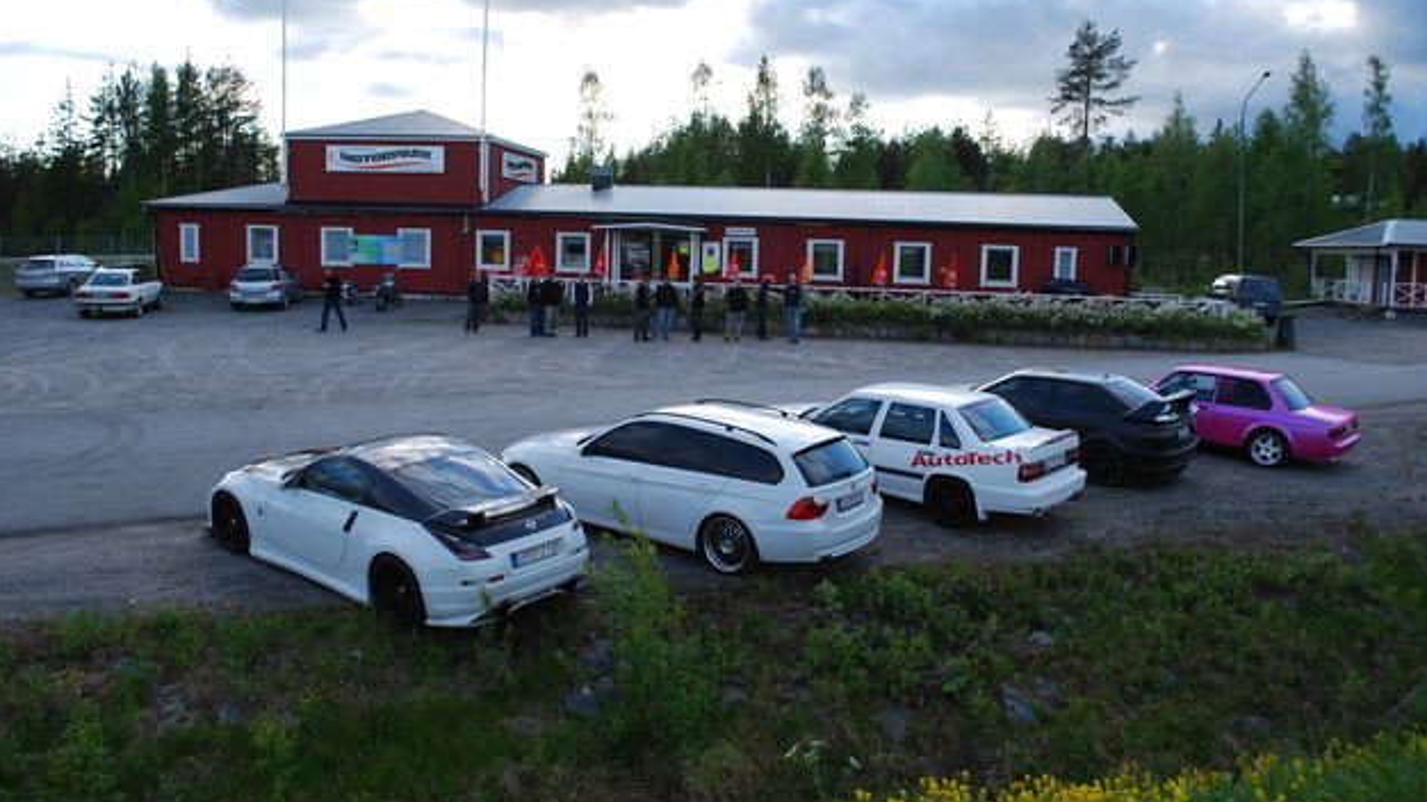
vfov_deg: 40.1
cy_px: 371
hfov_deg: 66.1
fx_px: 1097
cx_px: 723
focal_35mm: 29
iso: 100
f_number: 6.3
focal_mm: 18
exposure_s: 1/160
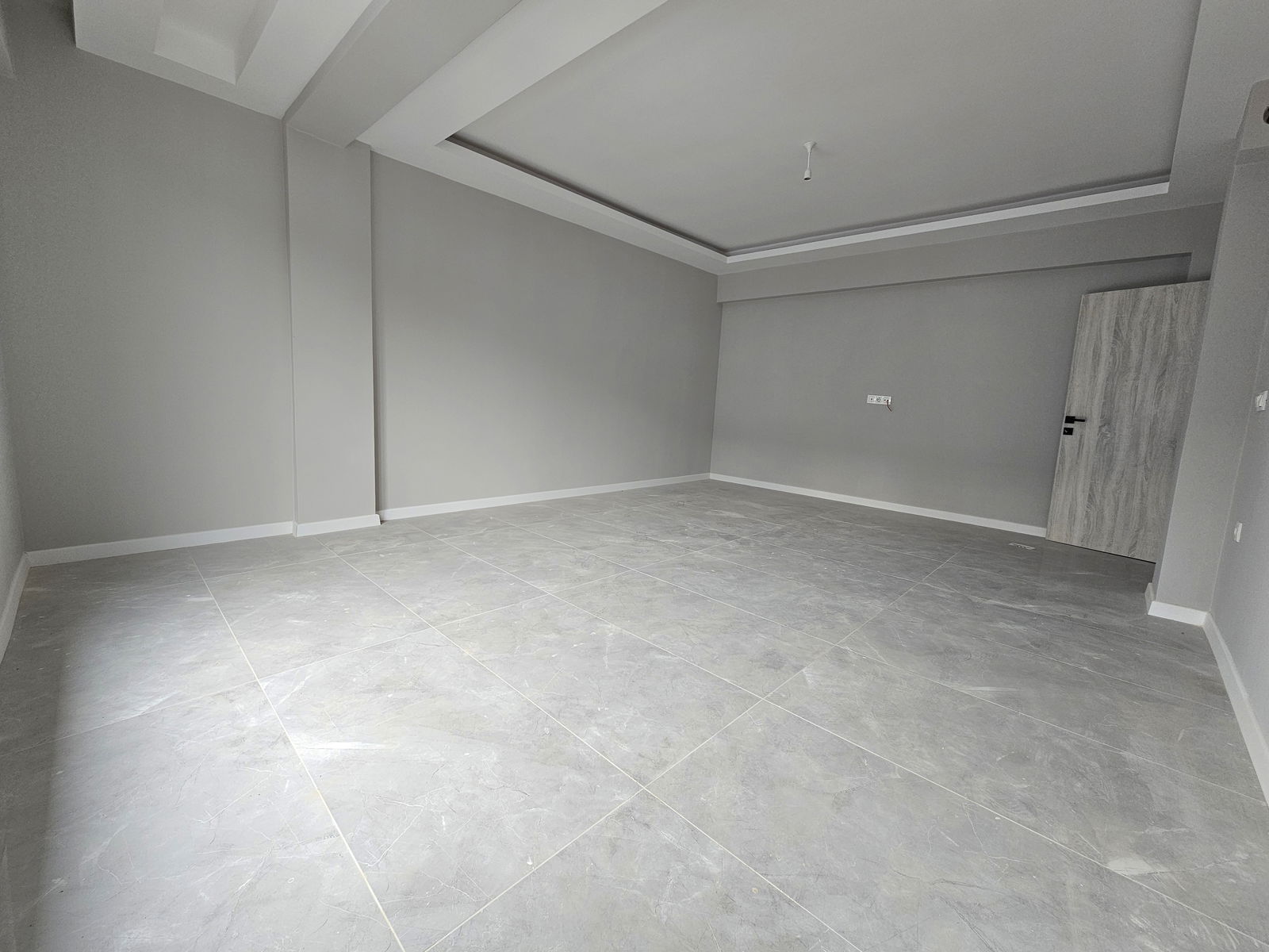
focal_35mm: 13
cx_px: 634
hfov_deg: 106.2
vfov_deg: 89.9
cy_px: 476
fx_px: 477
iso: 64
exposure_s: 1/50.3
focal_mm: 2.2
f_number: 2.2
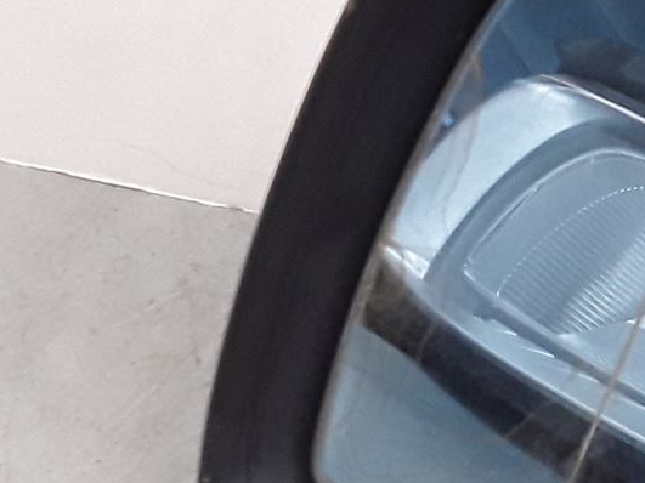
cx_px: 1056
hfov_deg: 16.2
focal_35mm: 108
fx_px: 2012
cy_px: 468
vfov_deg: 13.5
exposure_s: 1/100
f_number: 1.9
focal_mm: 2.91
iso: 100
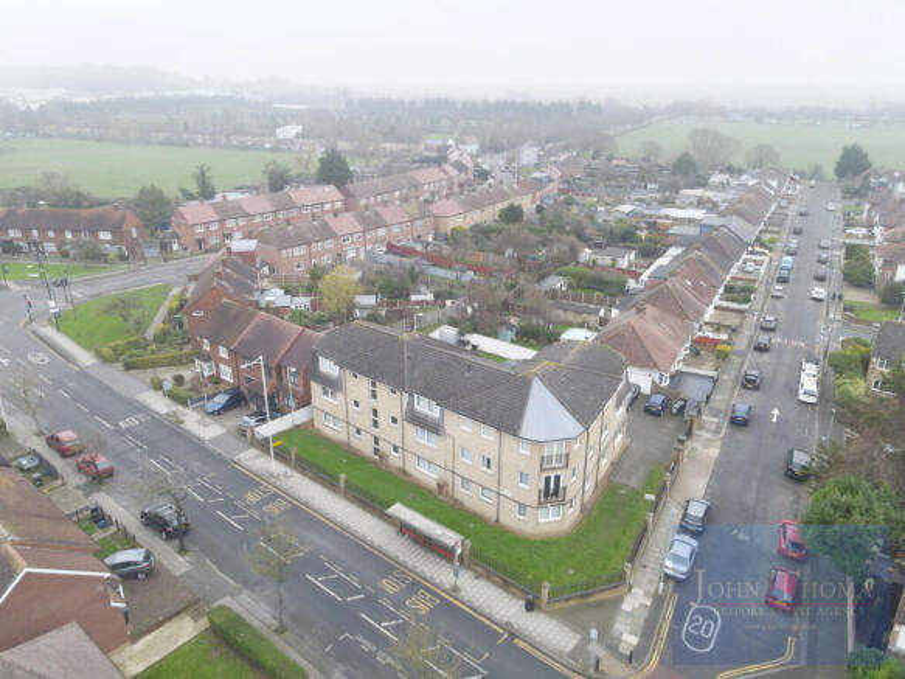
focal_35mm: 24
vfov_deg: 56.8
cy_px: 340
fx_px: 627
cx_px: 452
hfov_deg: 71.6
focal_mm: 4.5
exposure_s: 1/40
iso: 110
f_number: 2.8
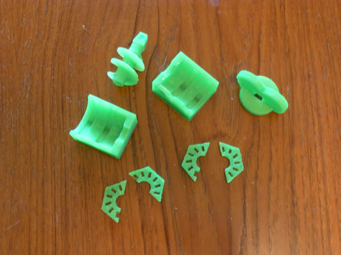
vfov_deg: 30.9
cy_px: 128
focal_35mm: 47
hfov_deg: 40.4
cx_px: 170
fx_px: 463
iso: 400
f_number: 4.2
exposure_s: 1/5
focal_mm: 8.5
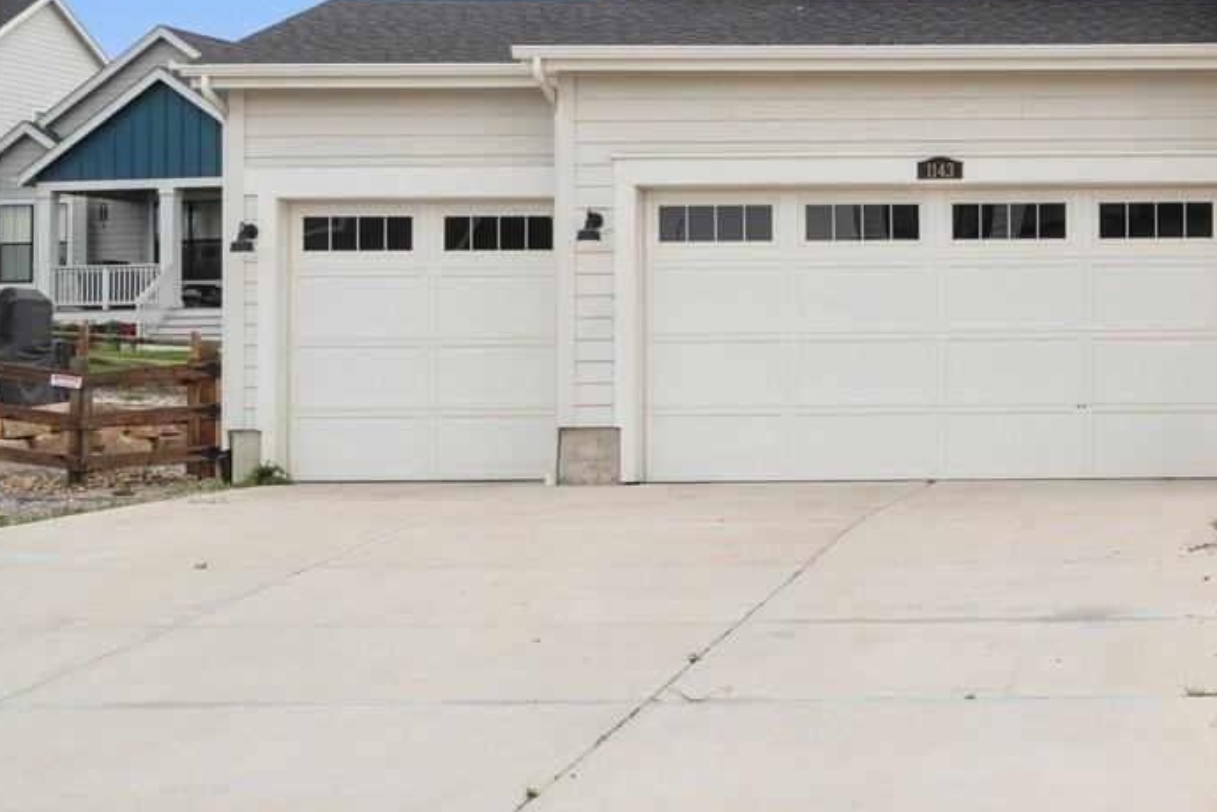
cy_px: 73
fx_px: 2198
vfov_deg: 20.5
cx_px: 1219
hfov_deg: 29.0
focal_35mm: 65
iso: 400
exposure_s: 1/1500
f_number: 8
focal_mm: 28
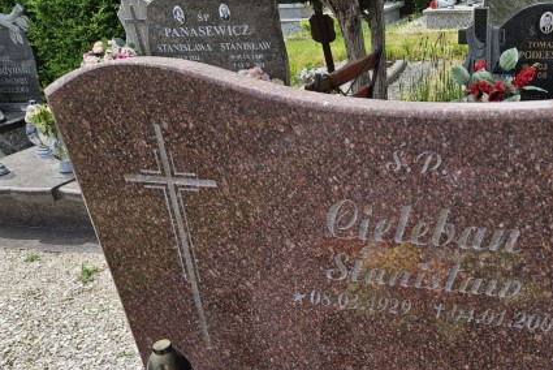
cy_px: 289
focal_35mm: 36
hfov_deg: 51.4
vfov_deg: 35.9
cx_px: 396
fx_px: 553
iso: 25
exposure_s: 1/812
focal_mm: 5.4
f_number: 1.8
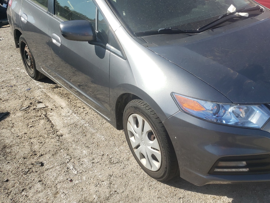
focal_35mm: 40
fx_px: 312
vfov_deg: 35.7
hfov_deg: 46.0
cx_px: 183
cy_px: 73
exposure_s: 1/2000
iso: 50
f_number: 1.5
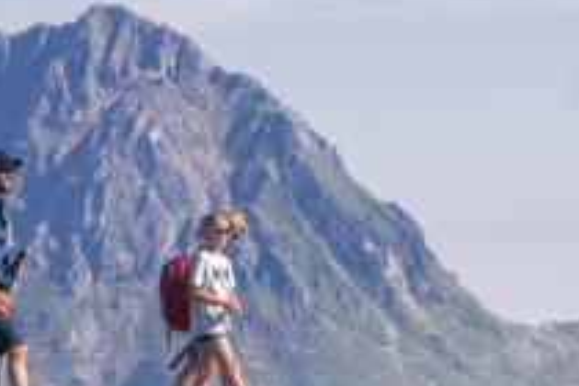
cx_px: 292
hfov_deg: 6.0
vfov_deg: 4.0
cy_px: 433
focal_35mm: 344
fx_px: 5532
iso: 200
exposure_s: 1/800
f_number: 5.6
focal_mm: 113
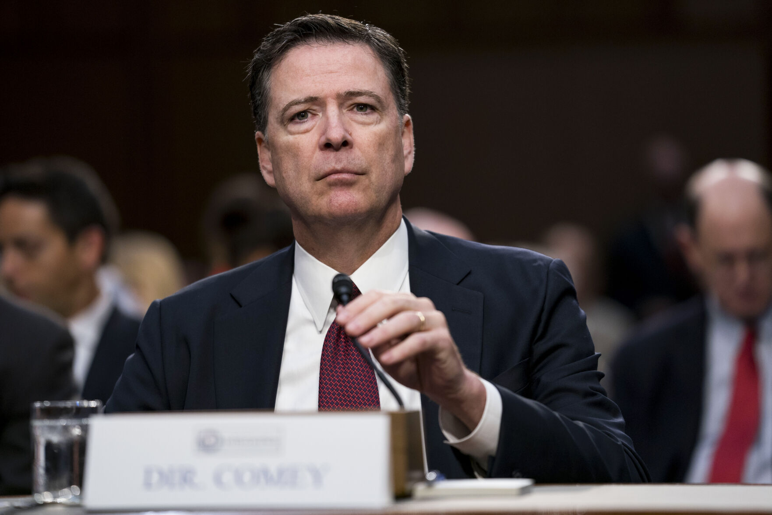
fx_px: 4288
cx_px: 386
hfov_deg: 10.3
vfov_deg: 6.9
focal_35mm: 200
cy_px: 258
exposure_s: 1/400
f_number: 2.8
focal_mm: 200
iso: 1000
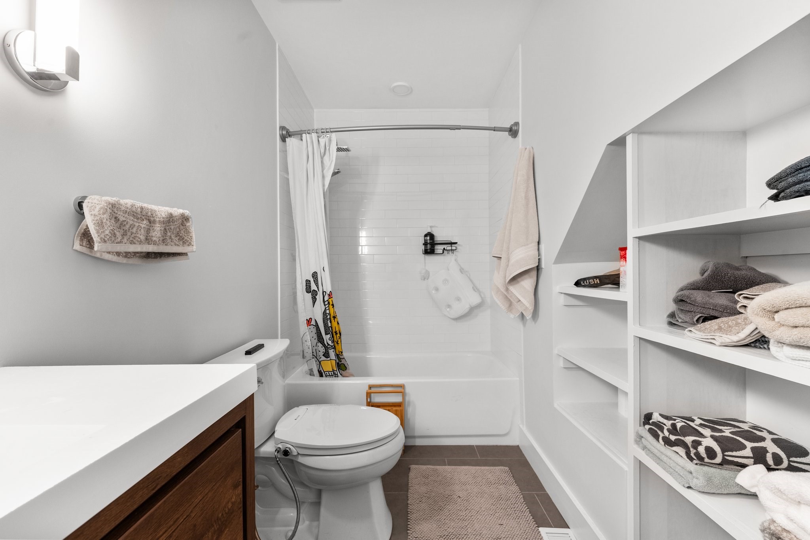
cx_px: 405
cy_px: 270
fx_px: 315
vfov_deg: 81.2
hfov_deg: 104.3
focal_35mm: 14
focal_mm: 14
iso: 800
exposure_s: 1/4
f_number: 8
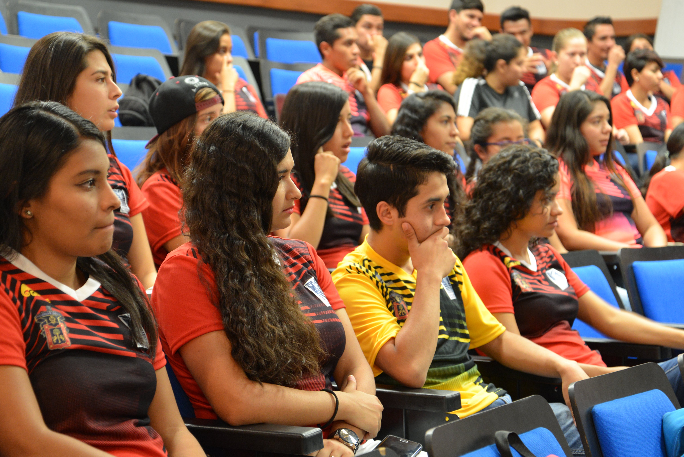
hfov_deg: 26.3
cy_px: 245
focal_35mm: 77
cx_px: 368
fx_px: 1464
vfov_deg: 17.7
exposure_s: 1/10
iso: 1600
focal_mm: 62
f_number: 4.5
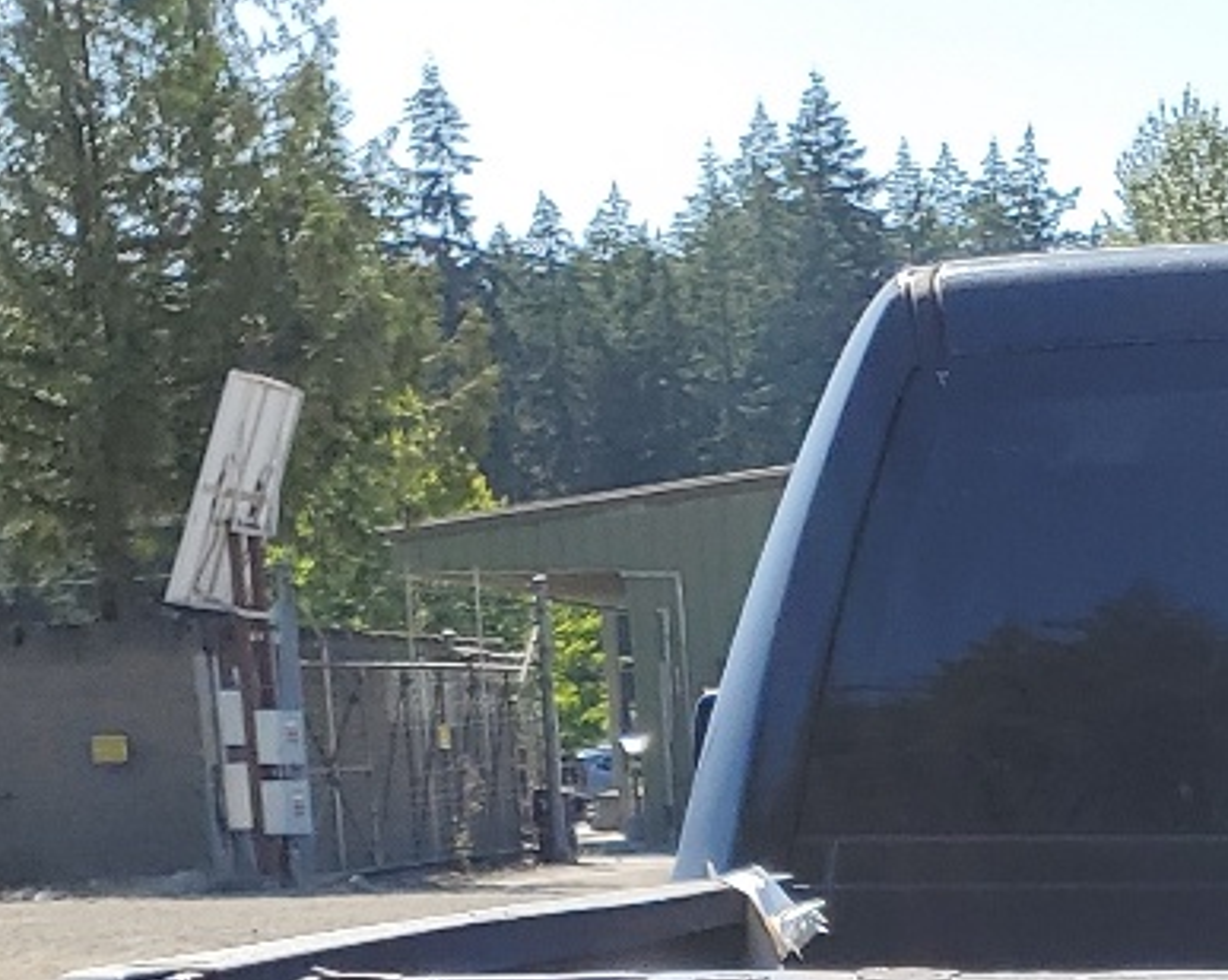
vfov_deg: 13.4
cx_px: 1698
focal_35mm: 105
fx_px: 3813
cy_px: 1678
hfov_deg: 17.0
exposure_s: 1/1667
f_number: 1.5
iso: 50
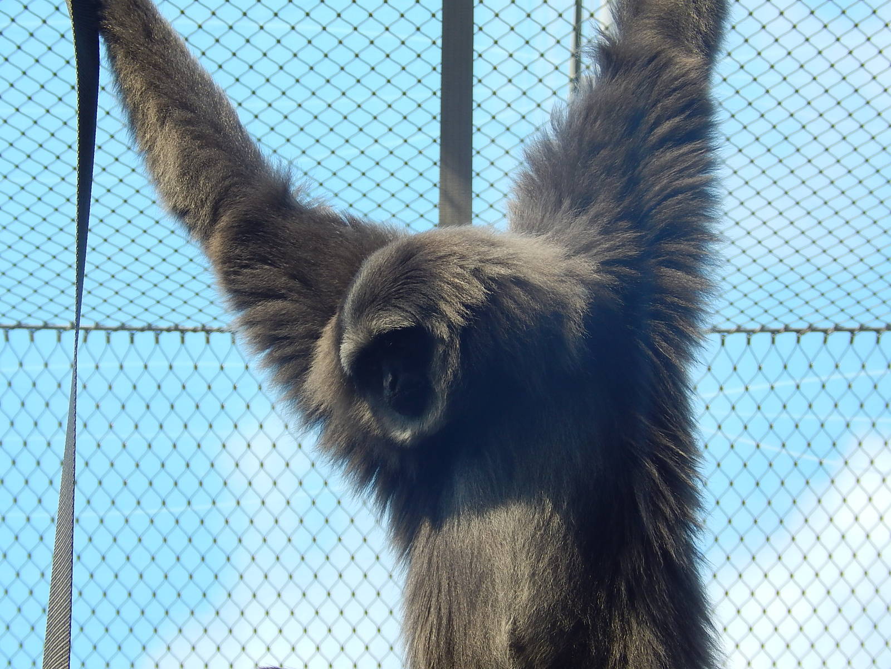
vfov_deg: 10.4
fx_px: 3655
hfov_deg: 13.9
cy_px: 334
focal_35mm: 142
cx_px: 446
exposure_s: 1/400
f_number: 4.9
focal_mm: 25.3
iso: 125
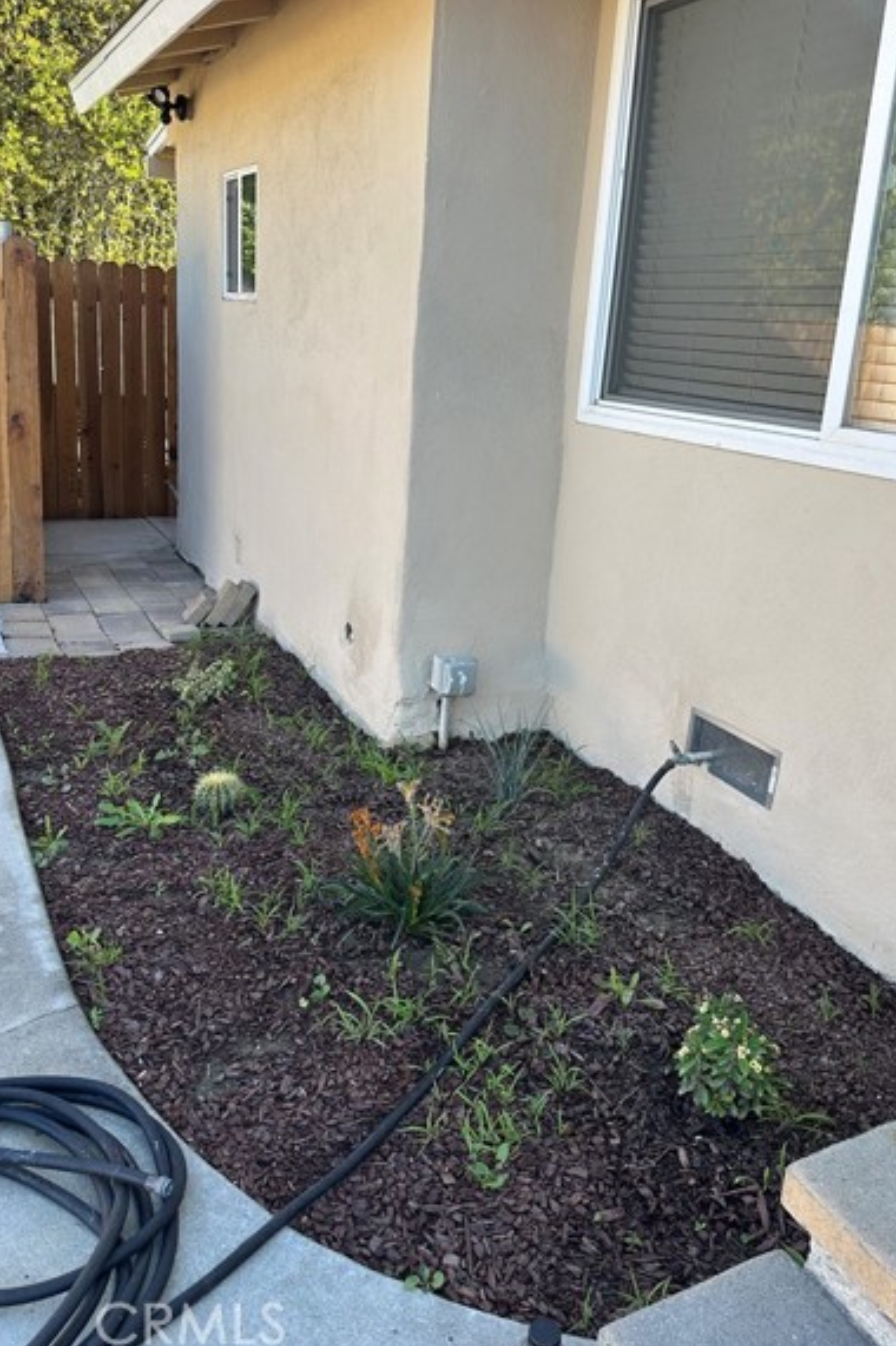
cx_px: 493
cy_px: 603
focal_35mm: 28
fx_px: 1047
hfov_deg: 46.3
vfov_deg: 65.3
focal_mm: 6.86
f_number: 1.78
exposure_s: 1/634
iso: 80
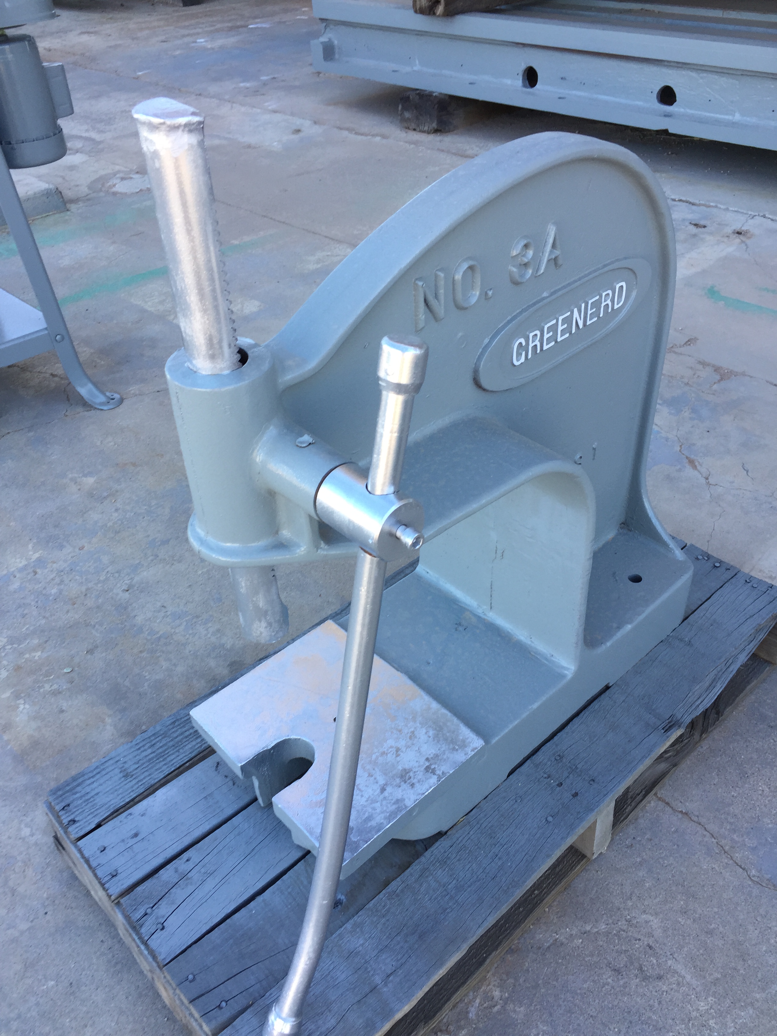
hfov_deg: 48.2
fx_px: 868
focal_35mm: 29
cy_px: 518
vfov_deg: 61.7
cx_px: 388
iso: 32
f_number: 2.2
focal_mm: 4.15
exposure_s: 1/158
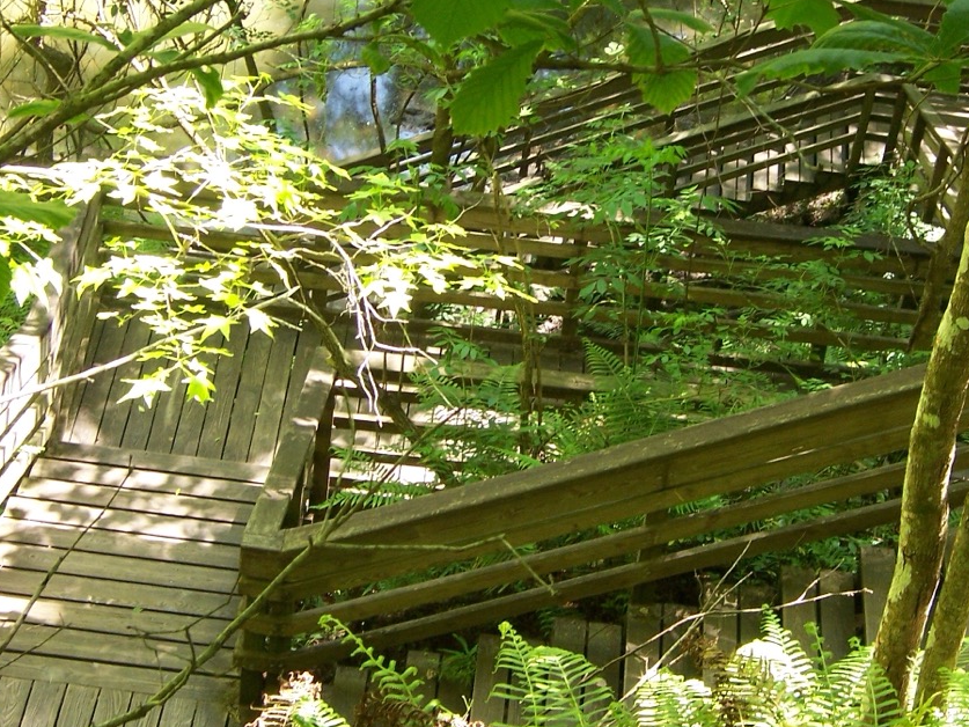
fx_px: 2408
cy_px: 280
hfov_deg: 22.8
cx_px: 475
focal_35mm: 86
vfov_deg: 17.2
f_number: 4.8
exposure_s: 1/45
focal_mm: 10
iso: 140
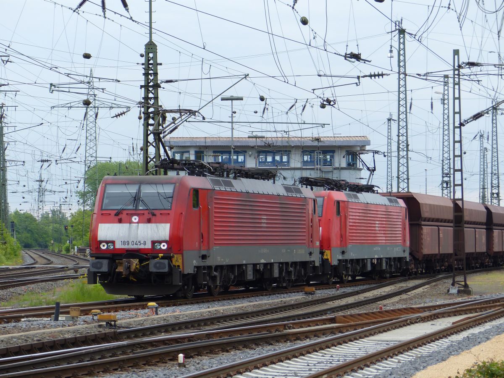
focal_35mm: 142
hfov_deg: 13.9
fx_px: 2067
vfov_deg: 10.4
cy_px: 189
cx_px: 252
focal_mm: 25.6
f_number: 2.8
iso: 100
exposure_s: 1/500
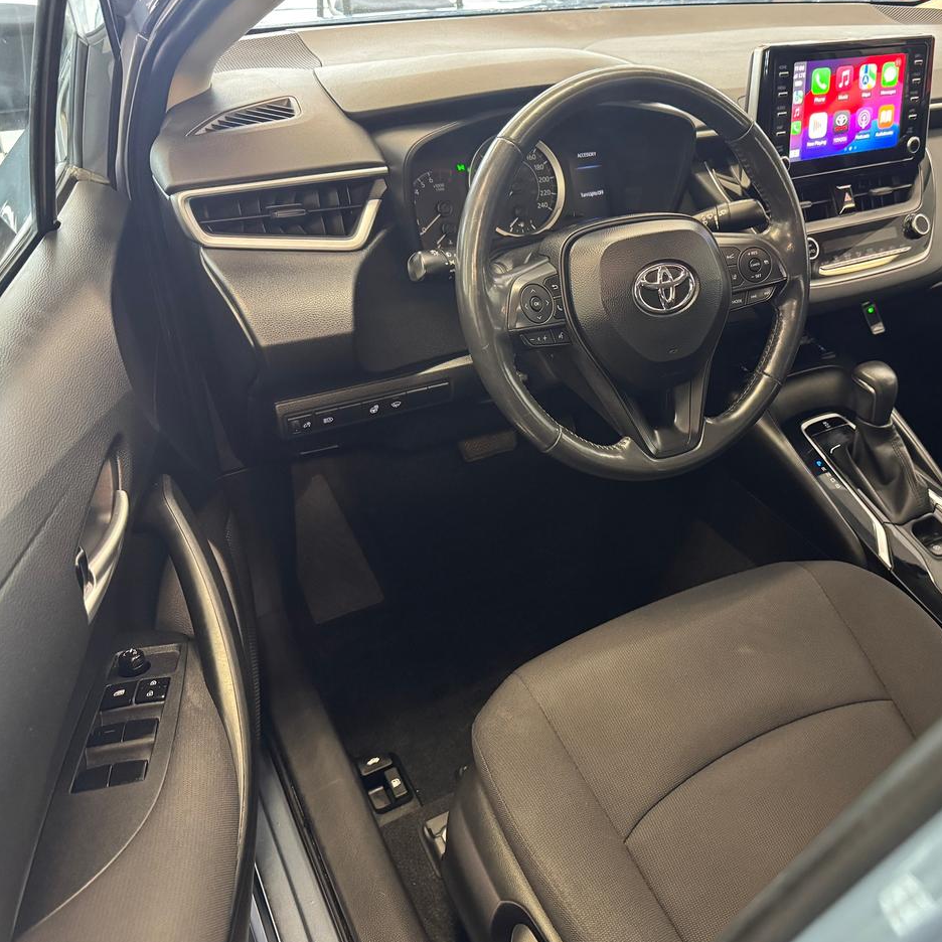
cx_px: 642
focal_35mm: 29
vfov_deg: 55.6
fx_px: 893
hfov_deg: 54.3
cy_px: 474
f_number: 1.78
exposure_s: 1/40
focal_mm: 6.76
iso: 800
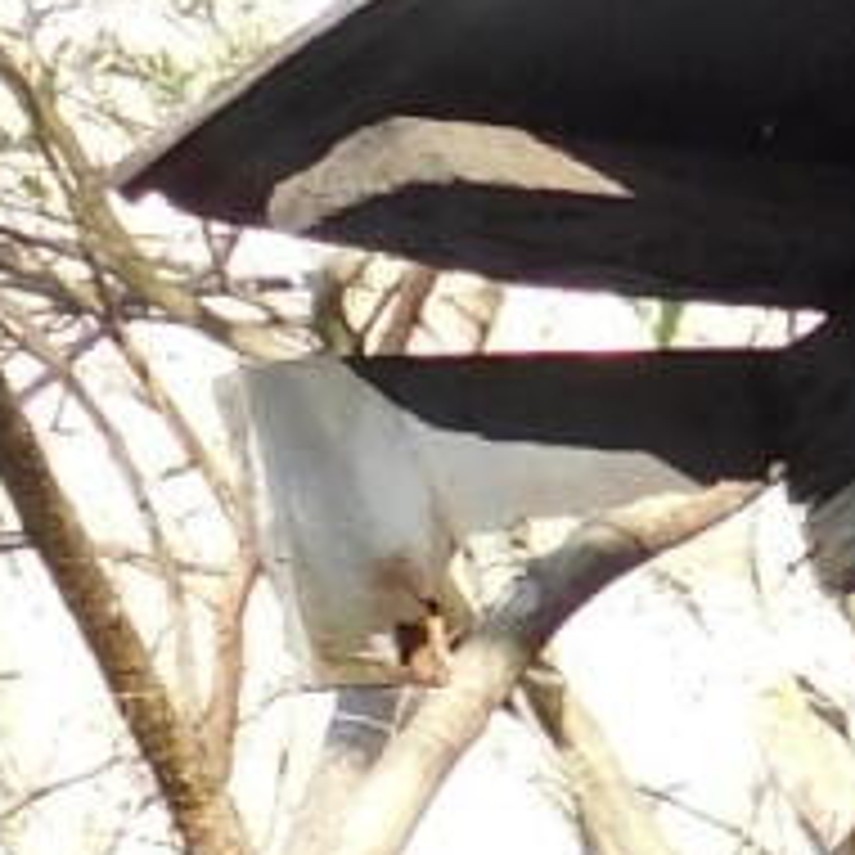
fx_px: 13274
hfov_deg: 3.6
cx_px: 2714
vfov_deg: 3.6
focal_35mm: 475
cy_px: 2646
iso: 125
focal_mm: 9
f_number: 3.8
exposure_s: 1/100
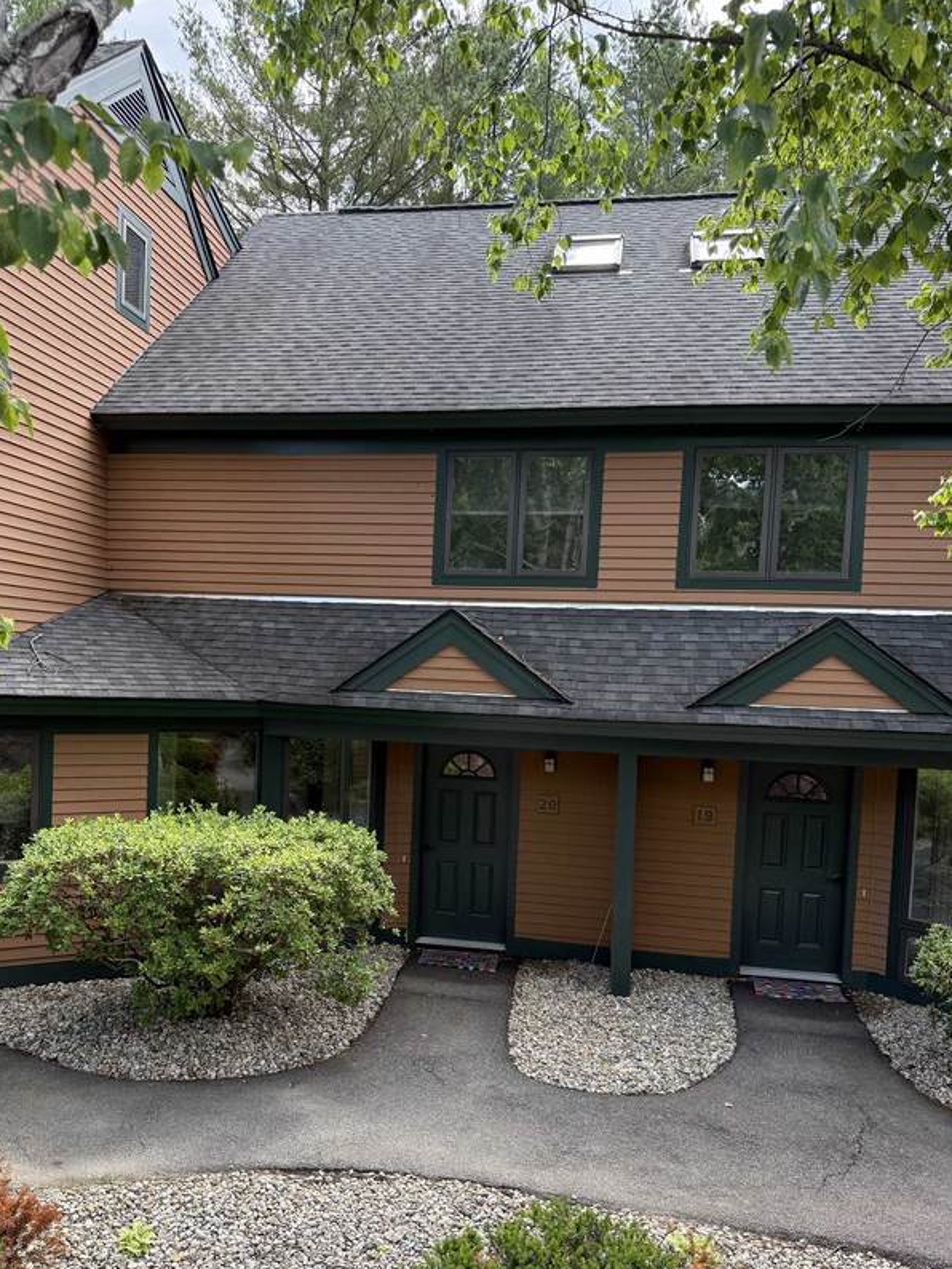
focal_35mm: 29
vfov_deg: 61.4
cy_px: 726
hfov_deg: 48.1
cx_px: 417
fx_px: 1063
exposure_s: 1/607
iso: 100
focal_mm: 6.76
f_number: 1.78
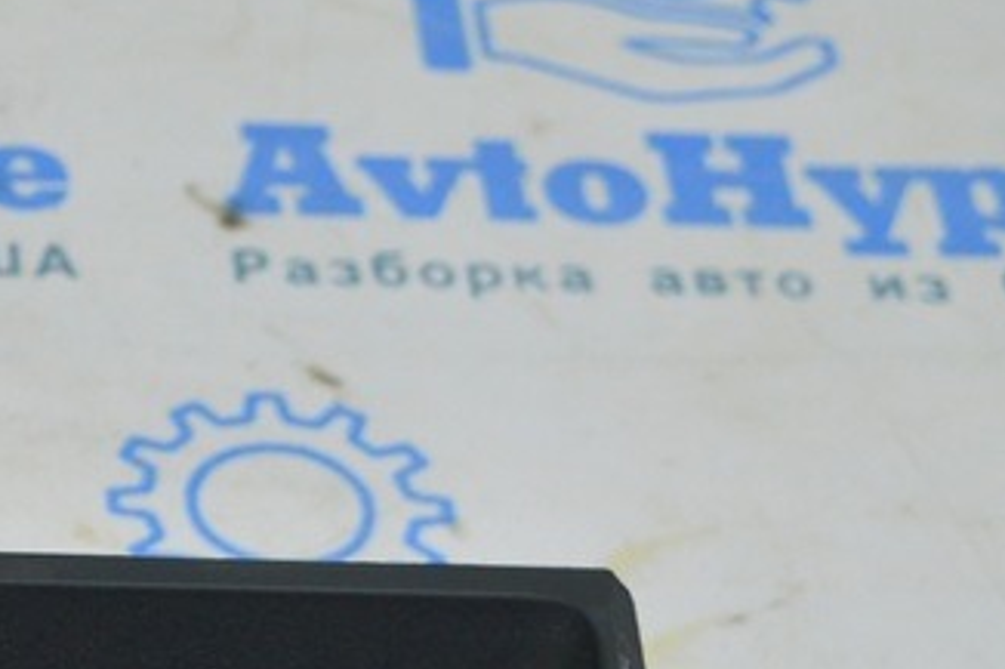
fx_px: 4464
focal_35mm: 160
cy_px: 834
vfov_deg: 8.5
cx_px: -499
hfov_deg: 12.2
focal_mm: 34
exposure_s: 1/40
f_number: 5.6
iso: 400
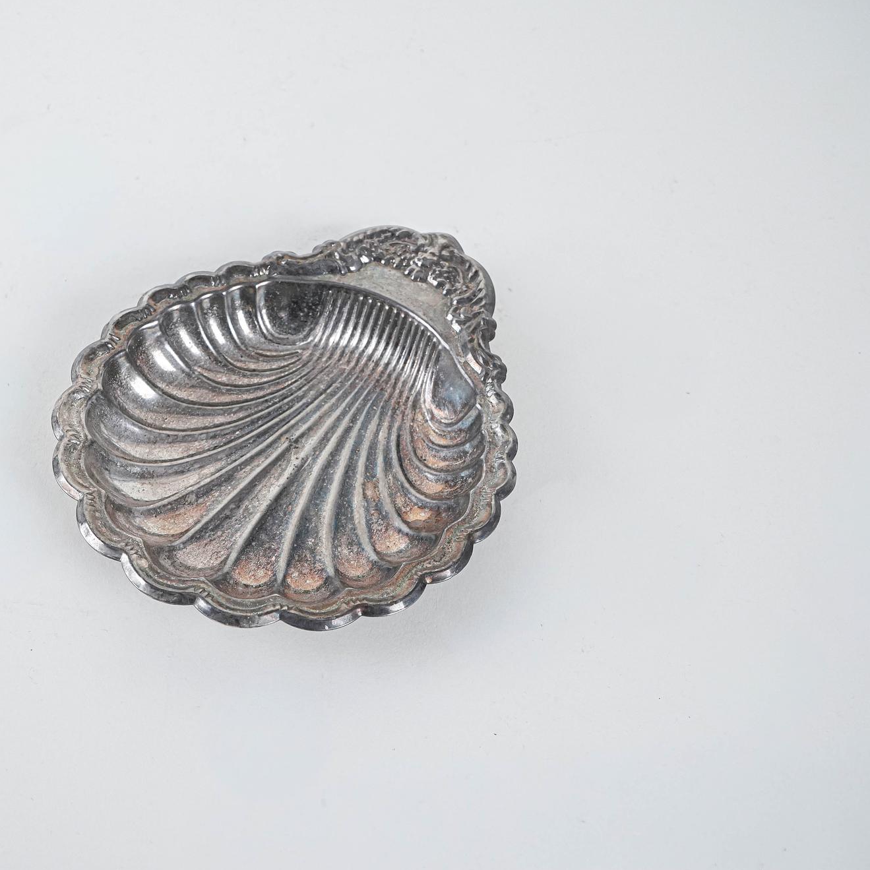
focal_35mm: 58
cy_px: 437
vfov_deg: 29.6
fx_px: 1649
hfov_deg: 29.3
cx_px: 279
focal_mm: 45
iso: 2500
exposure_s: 1/80
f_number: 10
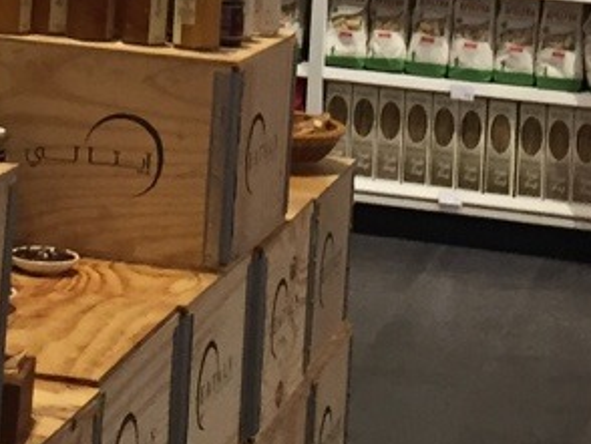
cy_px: -388
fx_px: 2358
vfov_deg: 10.1
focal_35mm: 138
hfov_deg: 14.2
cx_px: 139
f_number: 2.2
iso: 64
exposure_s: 1/33
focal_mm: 4.15
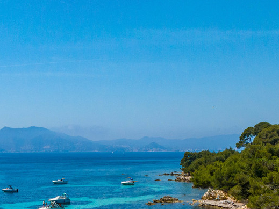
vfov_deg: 17.7
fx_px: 596
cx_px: 79
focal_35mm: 74
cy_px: 320
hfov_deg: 26.1
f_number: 7.1
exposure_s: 1/1000
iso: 200
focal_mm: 12.3
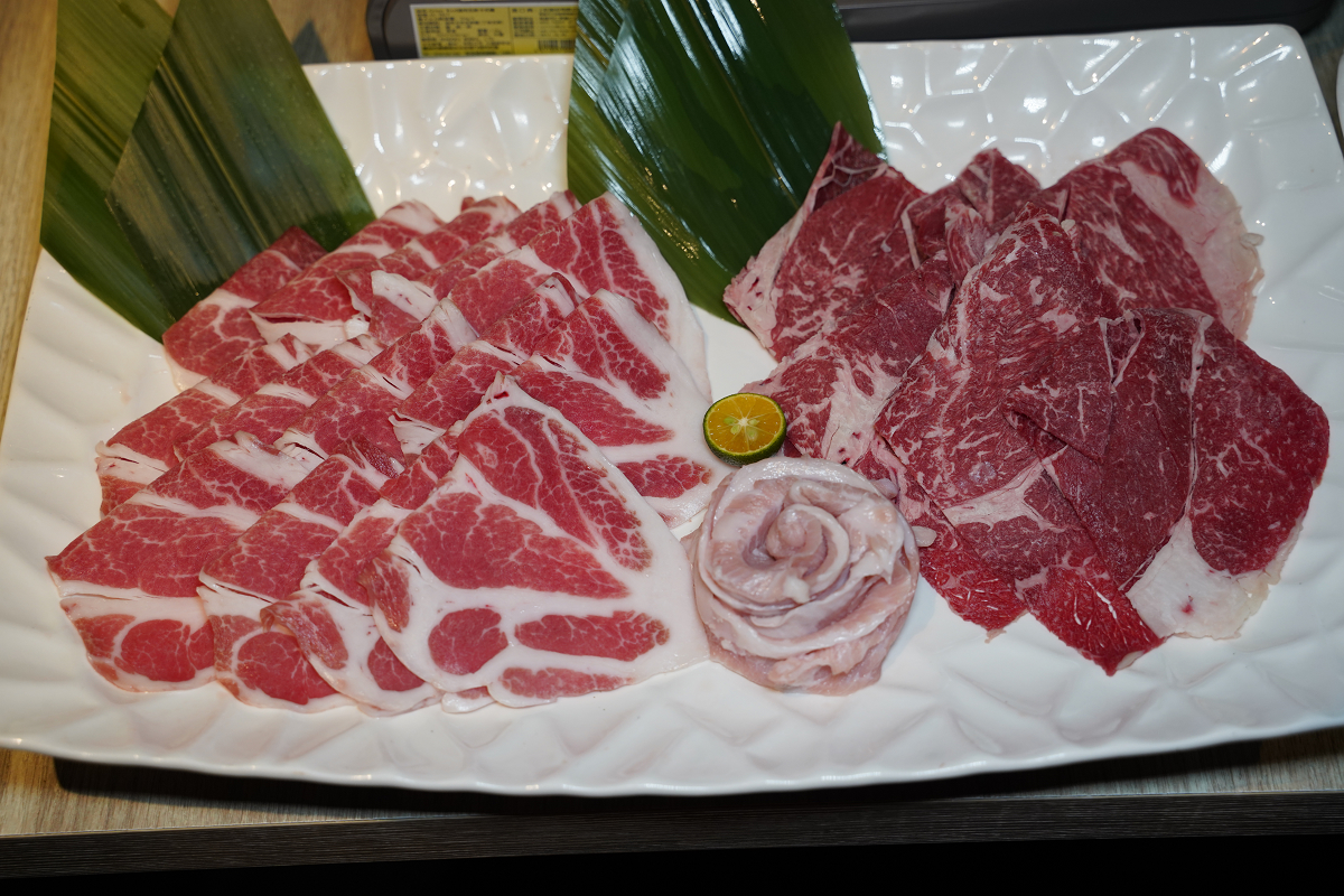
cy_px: 448
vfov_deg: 27.5
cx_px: 672
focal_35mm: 49
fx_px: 1829
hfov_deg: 40.3
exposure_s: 1/160
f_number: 4
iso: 640
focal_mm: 49
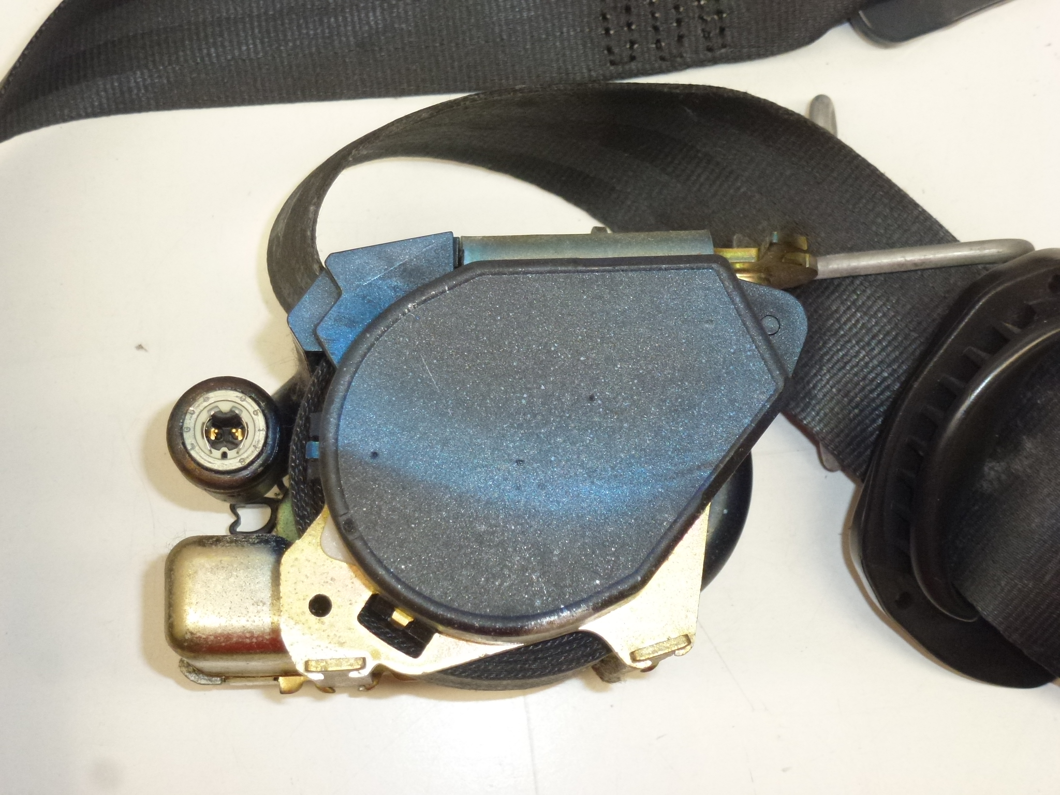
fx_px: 2327
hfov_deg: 25.7
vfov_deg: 19.4
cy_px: 398
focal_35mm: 76
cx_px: 530
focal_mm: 13.6
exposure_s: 1/100
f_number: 4.7
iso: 400
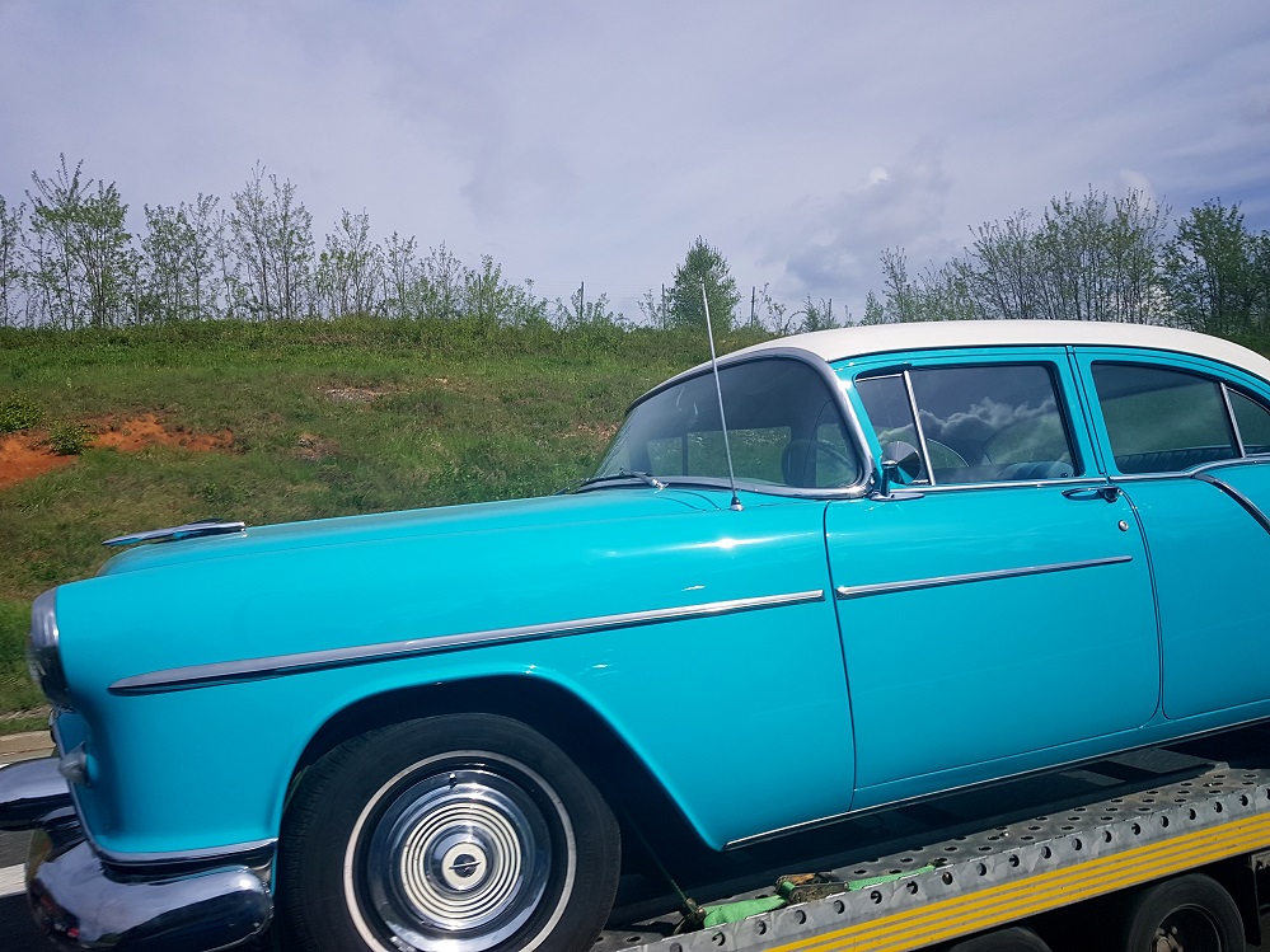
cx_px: 635
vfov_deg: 53.1
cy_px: 476
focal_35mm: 26
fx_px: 954
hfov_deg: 67.3
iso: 50
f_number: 1.7
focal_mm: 4.2
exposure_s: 1/499
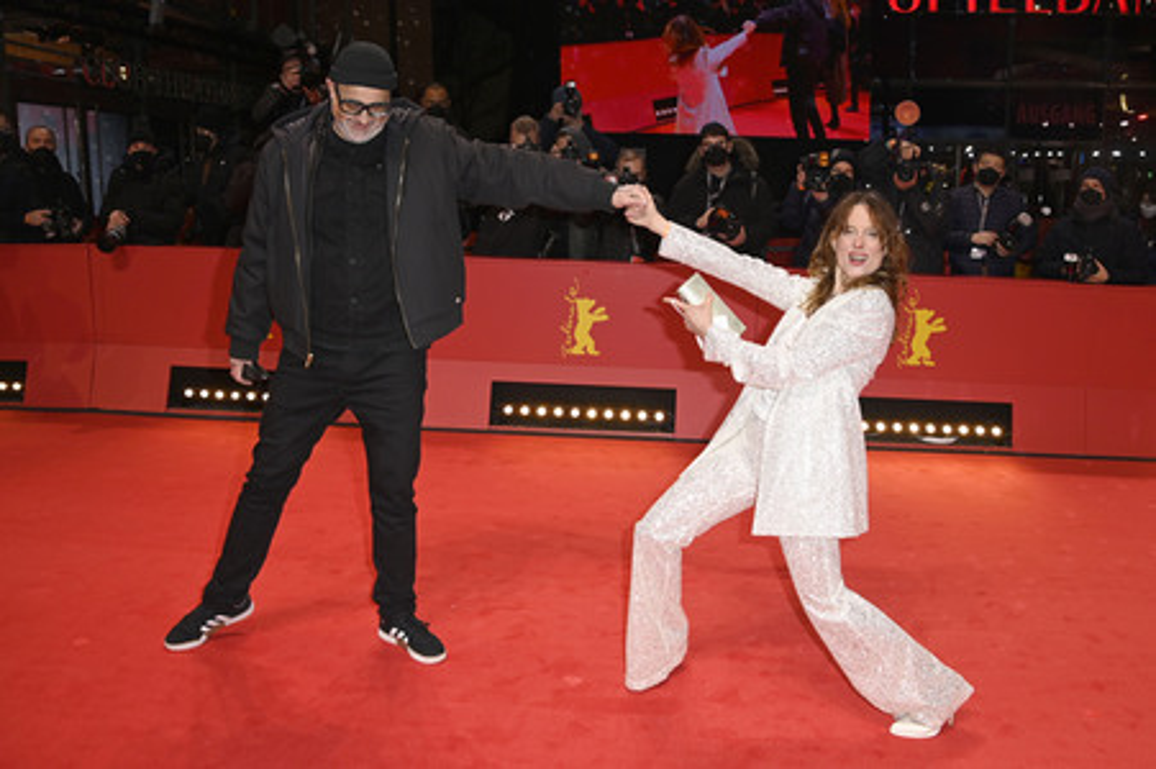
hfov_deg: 65.5
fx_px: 898
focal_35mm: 28
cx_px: 578
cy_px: 384
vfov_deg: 46.3
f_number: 5.6
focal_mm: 28
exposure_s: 1/200
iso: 800
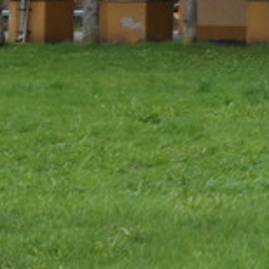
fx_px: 1758
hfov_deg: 8.3
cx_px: 562
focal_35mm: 200
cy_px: -131
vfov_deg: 8.6
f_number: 3.9
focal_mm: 8
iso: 80
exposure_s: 1/180
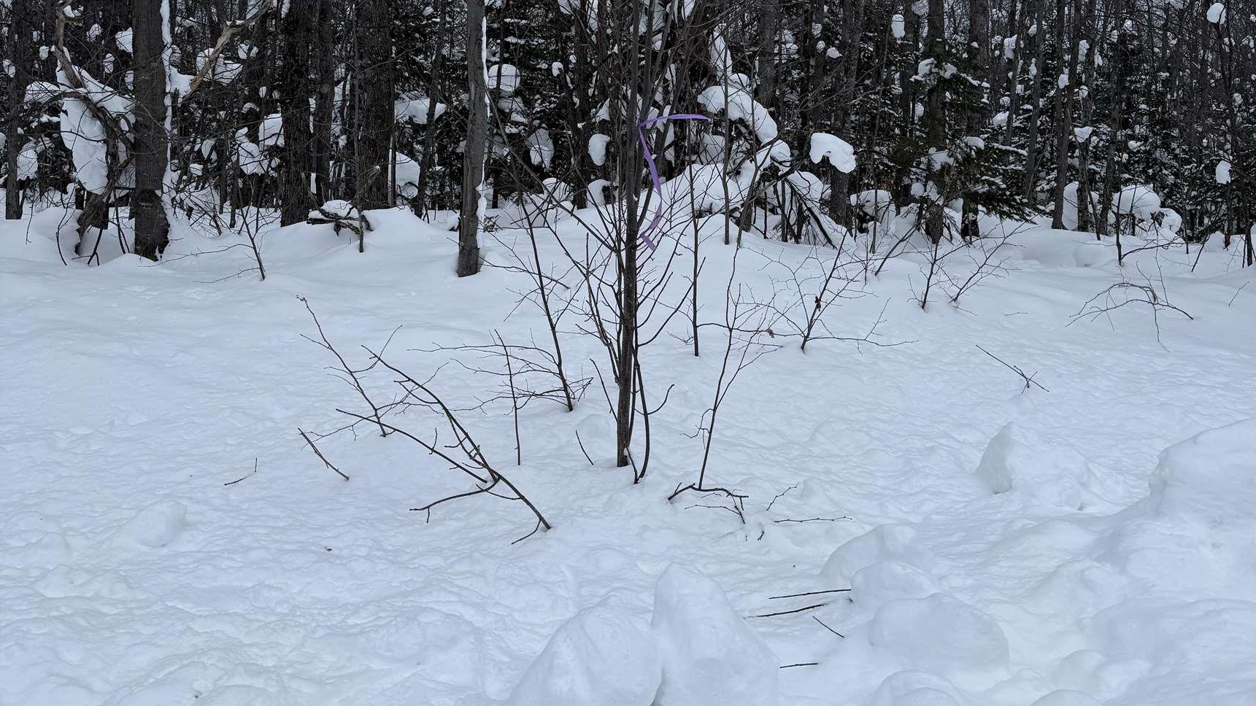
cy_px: 136
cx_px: 626
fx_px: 1166
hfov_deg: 56.6
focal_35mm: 35
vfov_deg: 32.7
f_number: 1.78
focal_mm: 6.76
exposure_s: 1/2445
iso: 80
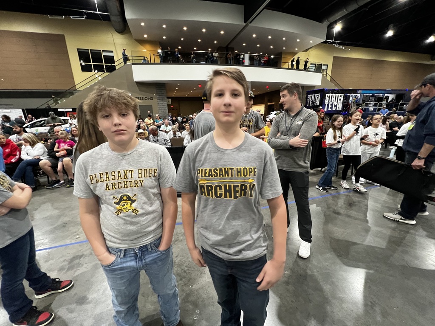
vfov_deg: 89.9
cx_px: 218
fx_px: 163
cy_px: 163
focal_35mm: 13
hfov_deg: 106.2
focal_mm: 1.57
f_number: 1.8
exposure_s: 1/60
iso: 320
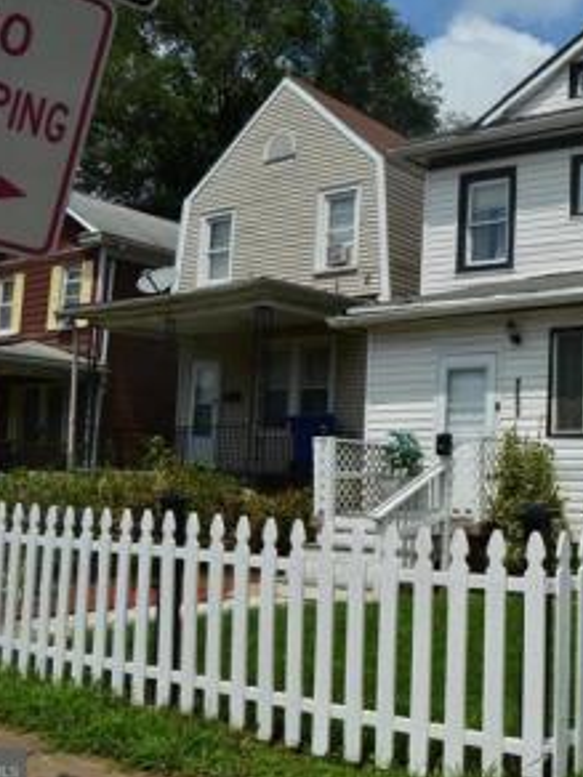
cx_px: 499
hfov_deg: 34.4
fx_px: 898
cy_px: 391
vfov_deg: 46.8
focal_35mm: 40
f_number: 11
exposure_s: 1/500
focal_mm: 18
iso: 160
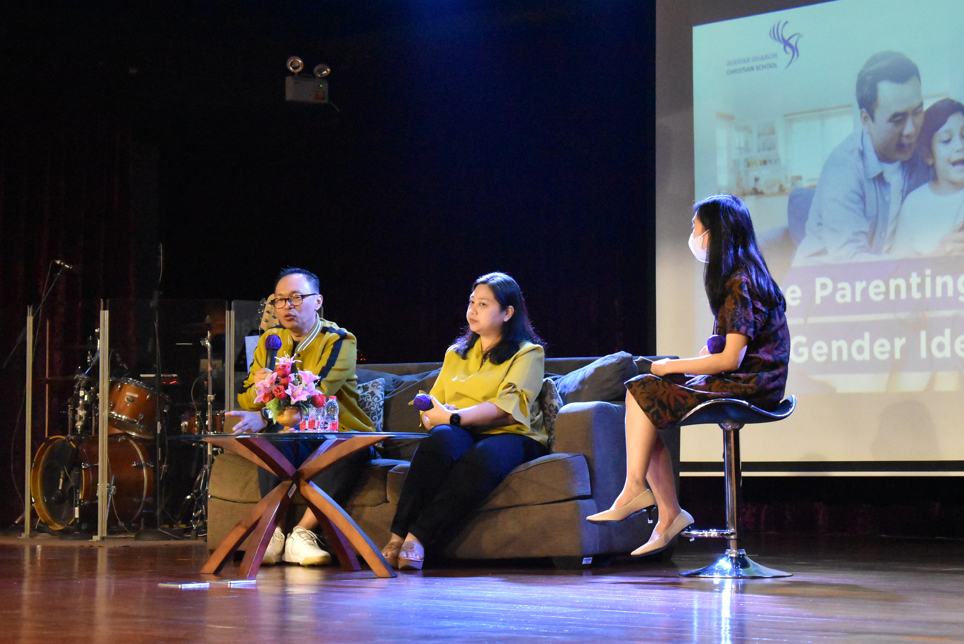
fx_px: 2211
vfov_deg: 16.6
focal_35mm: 82
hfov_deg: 24.6
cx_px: 482
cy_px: 322
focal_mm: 55
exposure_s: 1/320
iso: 10000
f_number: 5.6
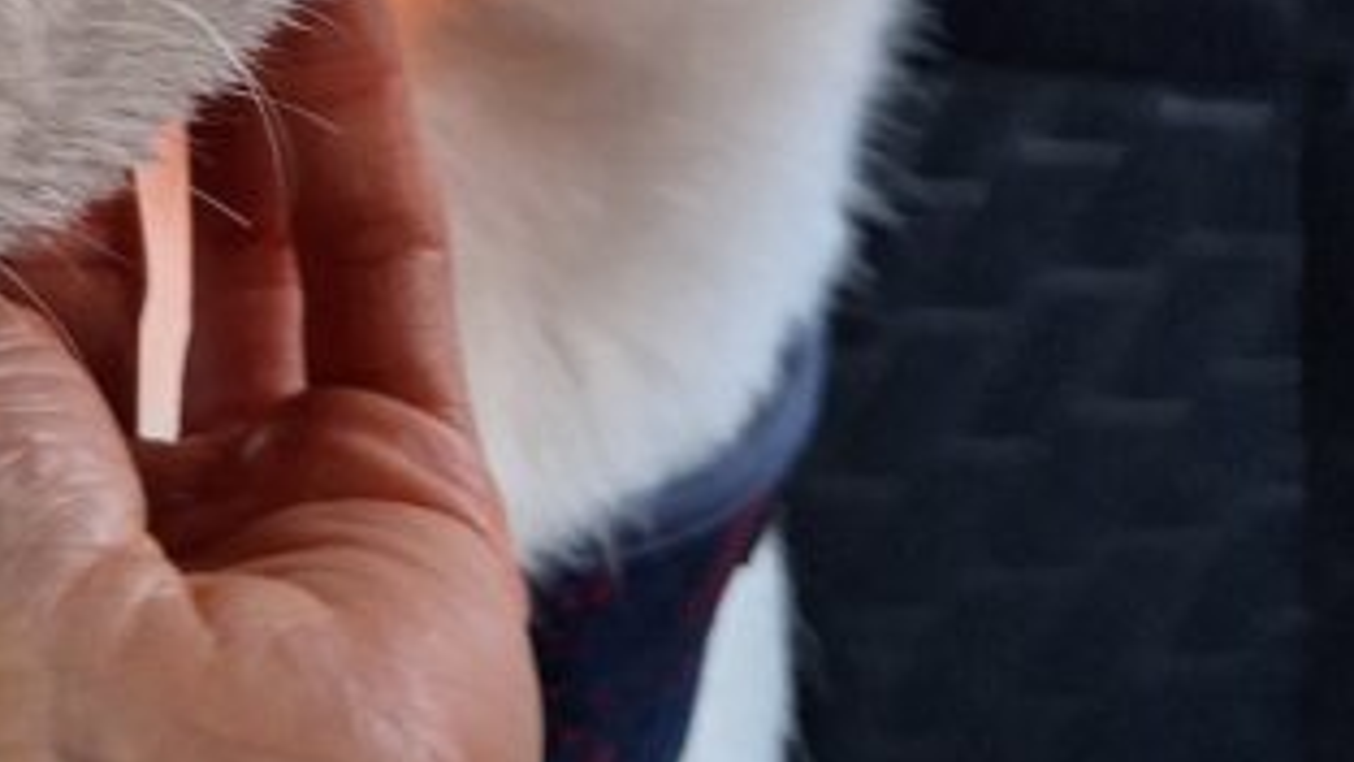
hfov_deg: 30.4
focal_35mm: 64
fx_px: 2298
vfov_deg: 17.0
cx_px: -13
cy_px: -385
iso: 250
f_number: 1.8
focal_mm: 5.54
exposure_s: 1/24
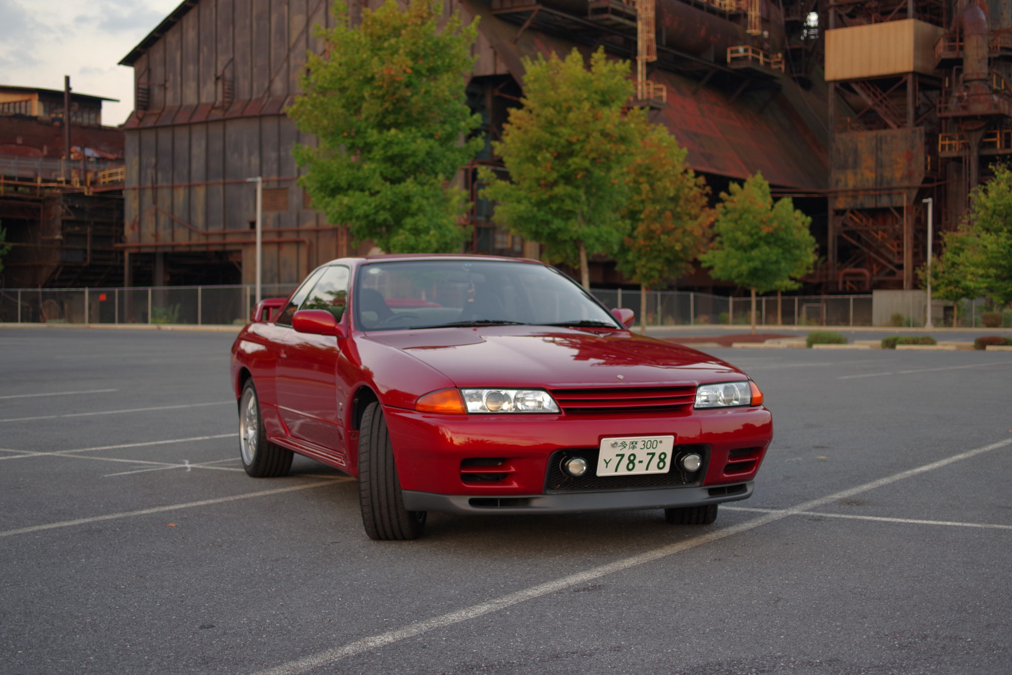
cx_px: 506
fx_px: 1490
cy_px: 338
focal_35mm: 53
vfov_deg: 25.5
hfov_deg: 37.5
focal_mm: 35
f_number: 2.8
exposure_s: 1/50
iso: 100
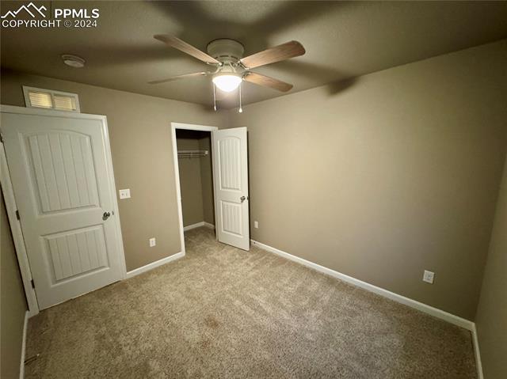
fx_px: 205
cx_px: 254
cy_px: 190
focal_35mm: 14
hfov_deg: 102.1
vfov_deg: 85.6
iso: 1000
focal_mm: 2.22
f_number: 2.2
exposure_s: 1/40
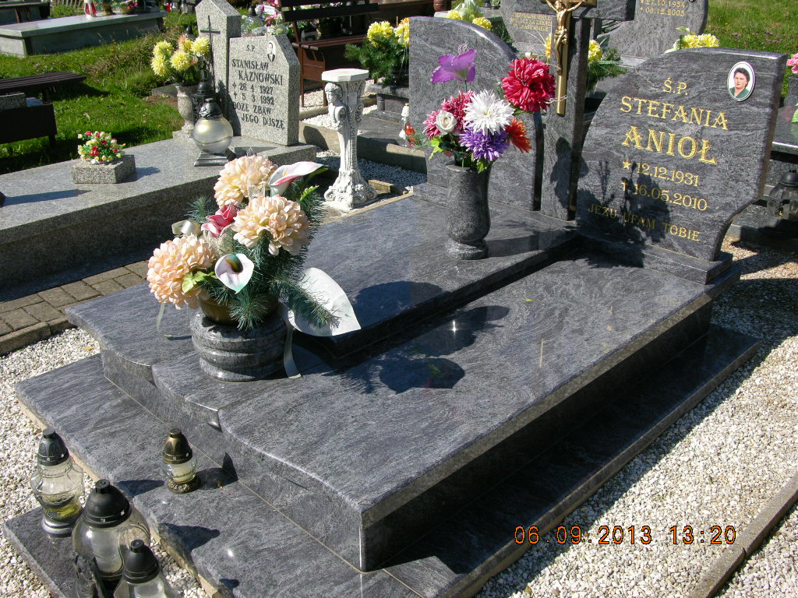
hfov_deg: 52.6
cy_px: 299
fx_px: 807
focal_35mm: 35
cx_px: 399
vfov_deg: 40.7
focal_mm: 8.9
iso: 50
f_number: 5.6
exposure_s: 1/297
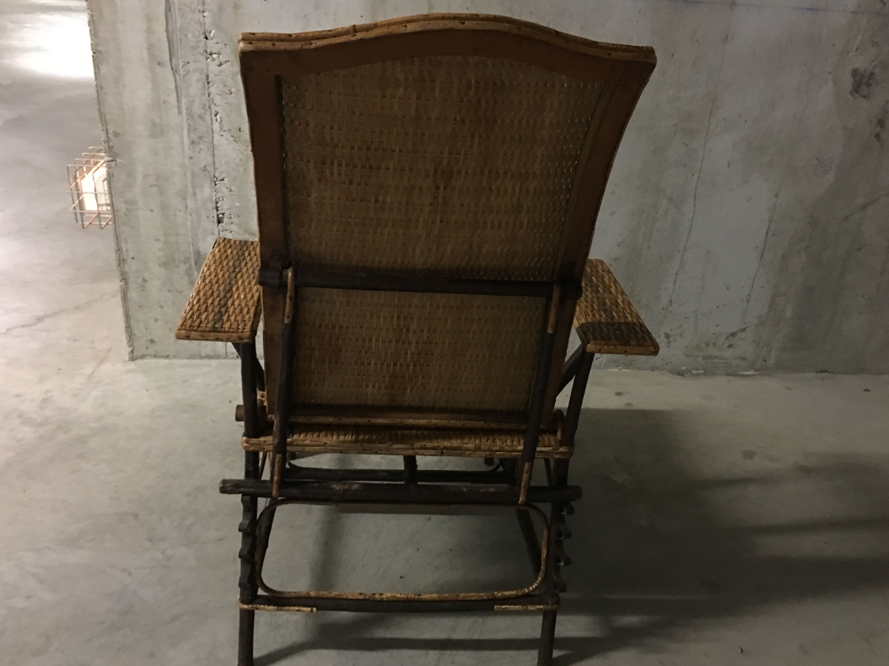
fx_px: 796
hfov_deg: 58.3
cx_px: 435
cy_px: 347
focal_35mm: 31
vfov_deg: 45.4
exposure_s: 1/4
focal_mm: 4.15
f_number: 2.2
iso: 125
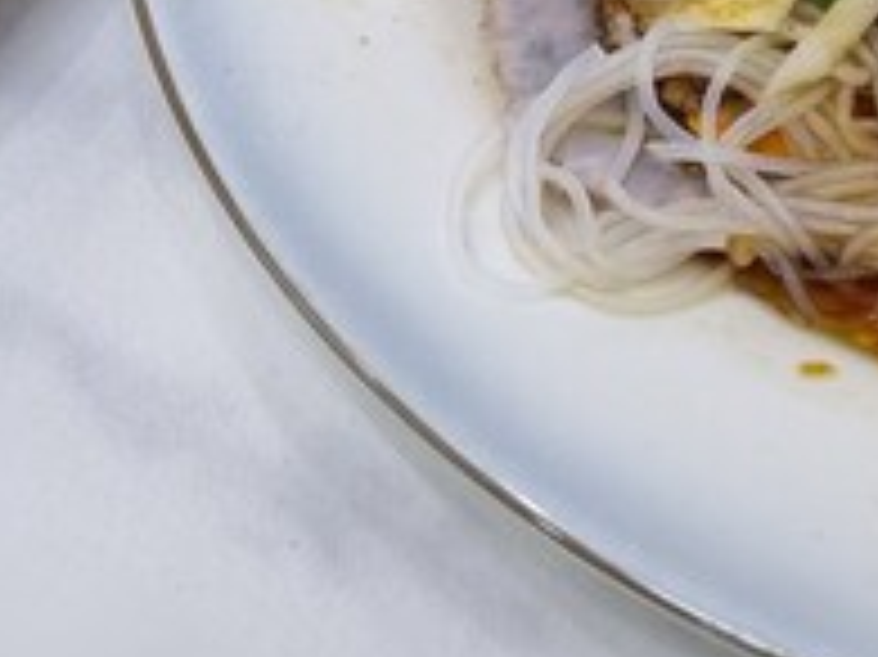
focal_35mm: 120
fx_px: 3042
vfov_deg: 11.8
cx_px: 329
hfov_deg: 16.4
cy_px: -322
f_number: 1.8
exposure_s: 1/100
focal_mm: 5.4
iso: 64
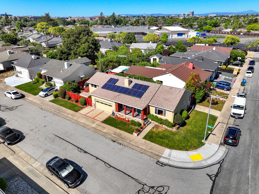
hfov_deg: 71.6
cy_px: 97
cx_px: 130
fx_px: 180
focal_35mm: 24
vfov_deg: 56.8
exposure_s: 1/200
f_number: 4
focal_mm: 12.29
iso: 100
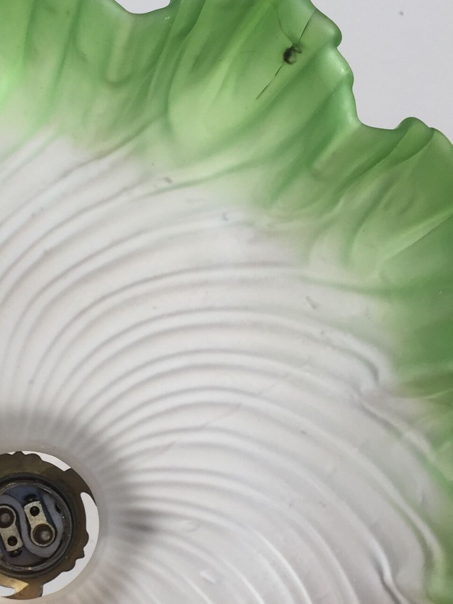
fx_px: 1274
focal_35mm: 73
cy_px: 464
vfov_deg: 26.3
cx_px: -10
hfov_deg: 19.5
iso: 32
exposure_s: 1/111
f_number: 2.2
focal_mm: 4.15
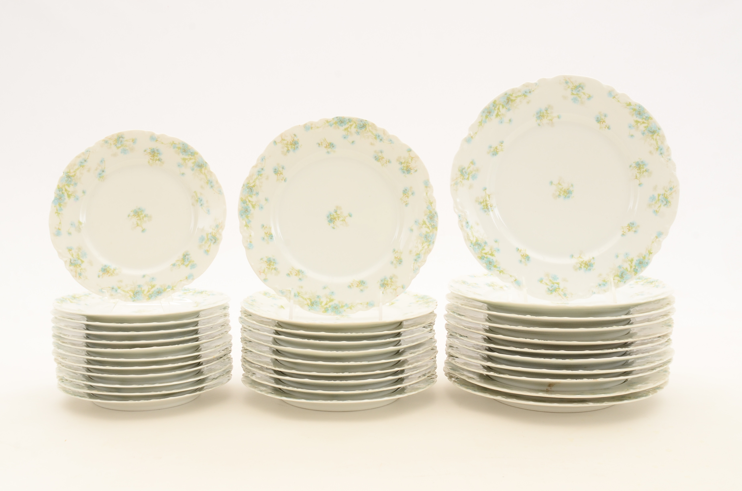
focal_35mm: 42
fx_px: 864
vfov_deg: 31.8
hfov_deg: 46.5
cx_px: 371
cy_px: 246
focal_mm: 28
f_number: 13
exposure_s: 1/60
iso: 320
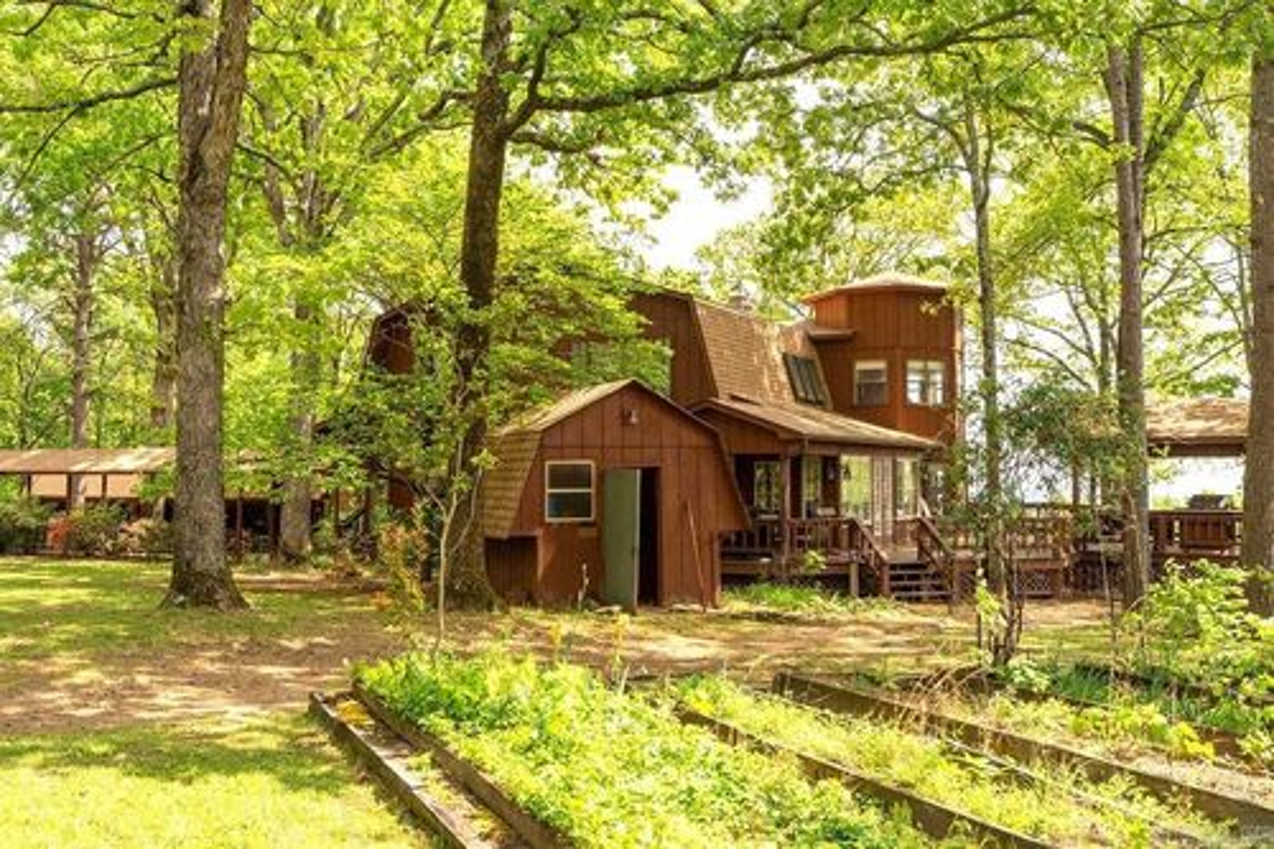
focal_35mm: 35
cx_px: 637
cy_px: 424
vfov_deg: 37.8
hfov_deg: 54.5
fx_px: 1238
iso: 200
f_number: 7.1
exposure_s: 1/400
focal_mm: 35
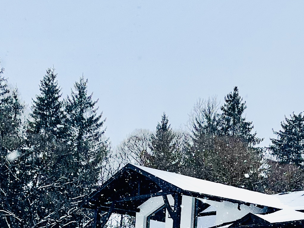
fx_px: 904
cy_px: 250
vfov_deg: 14.1
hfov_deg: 19.0
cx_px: 195
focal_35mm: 103
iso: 50
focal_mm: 5.7
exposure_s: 1/3704
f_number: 1.5
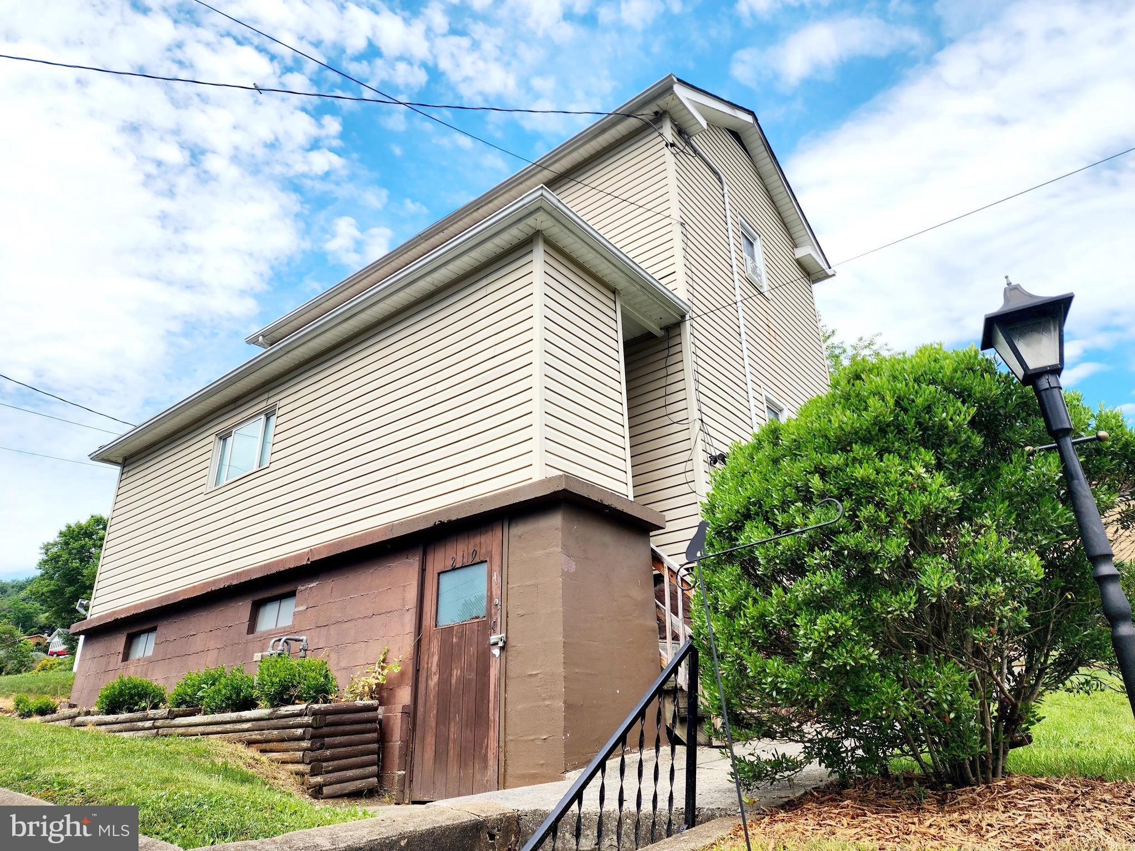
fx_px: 754
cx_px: 568
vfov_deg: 58.9
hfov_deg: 73.9
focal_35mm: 23
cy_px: 426
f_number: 1.8
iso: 12
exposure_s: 1/833
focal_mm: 6.4
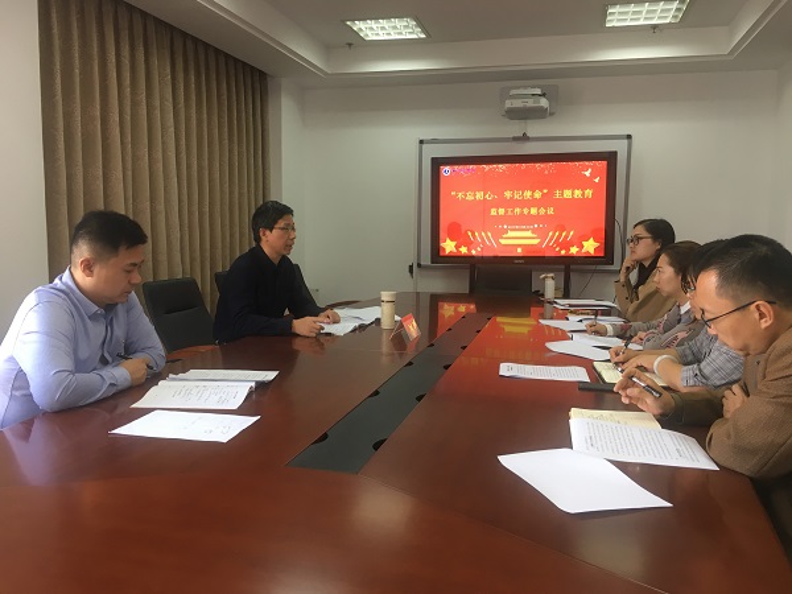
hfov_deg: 61.7
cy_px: 297
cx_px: 396
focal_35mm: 29
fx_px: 664
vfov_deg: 48.2
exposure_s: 1/33
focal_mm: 4.15
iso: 64
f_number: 2.2
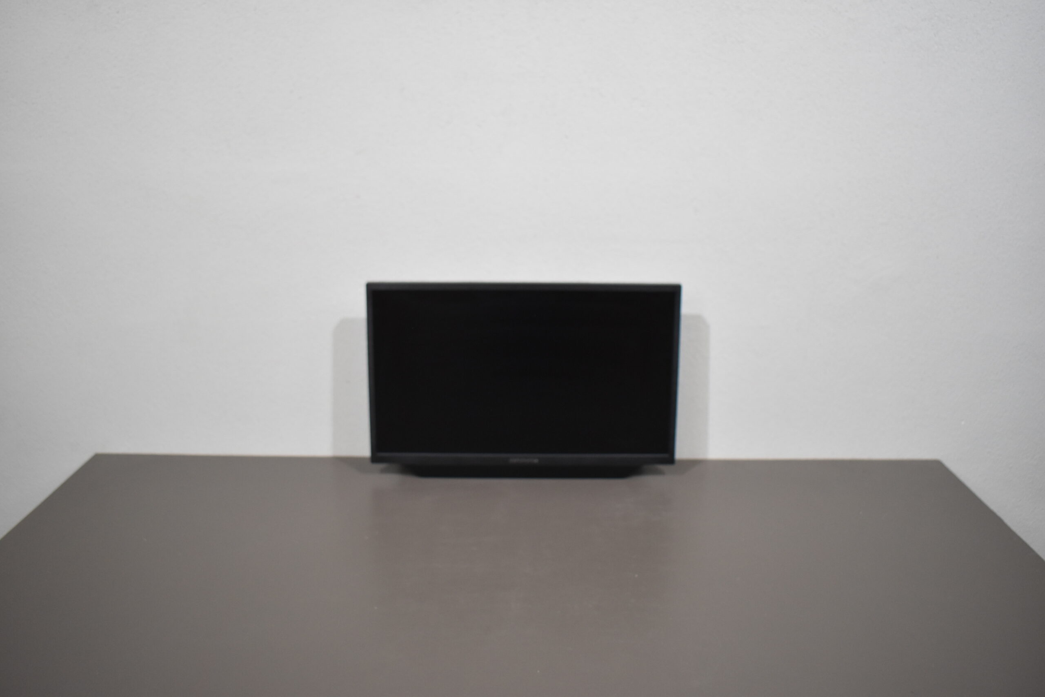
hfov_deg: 59.5
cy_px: 348
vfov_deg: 41.7
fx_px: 914
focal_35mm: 32
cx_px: 522
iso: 800
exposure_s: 1/250
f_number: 3.8
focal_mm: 21
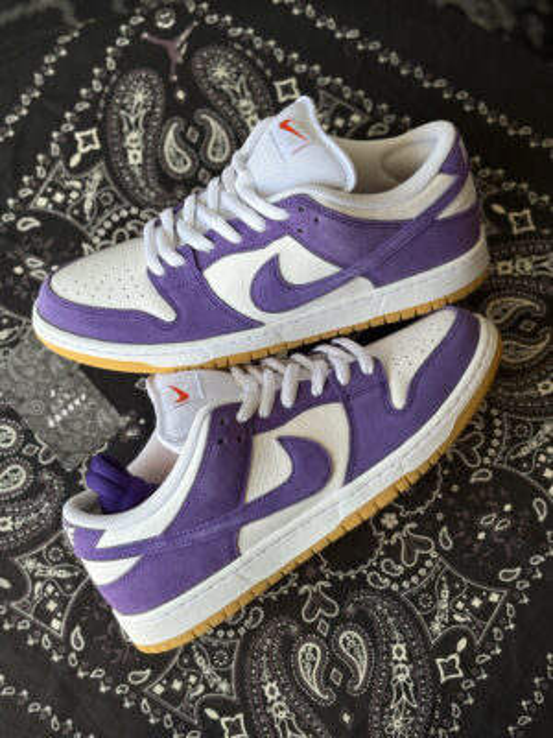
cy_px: 369
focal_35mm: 52
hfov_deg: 28.0
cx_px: 276
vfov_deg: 36.8
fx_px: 1108
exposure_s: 1/284
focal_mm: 5.96
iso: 32
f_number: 1.6
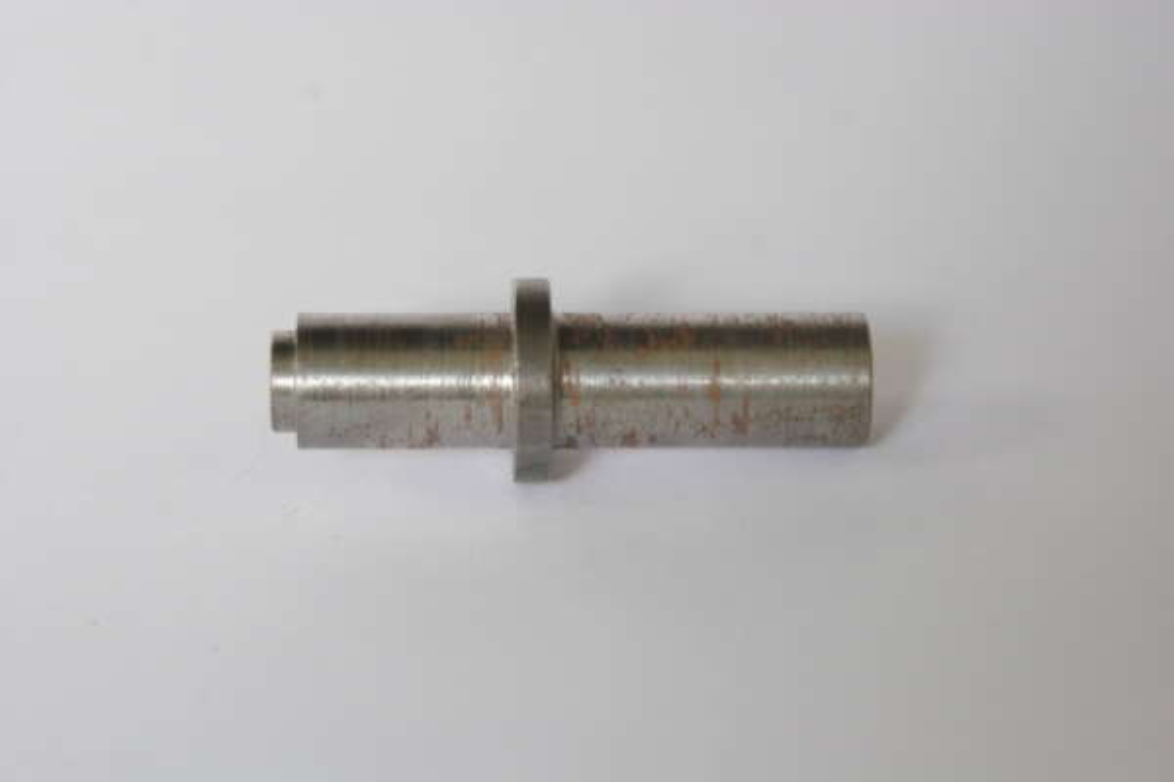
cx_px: 587
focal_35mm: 120
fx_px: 3913
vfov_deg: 11.4
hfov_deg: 17.1
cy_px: 391
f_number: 8
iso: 800
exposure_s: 1/30
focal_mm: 80
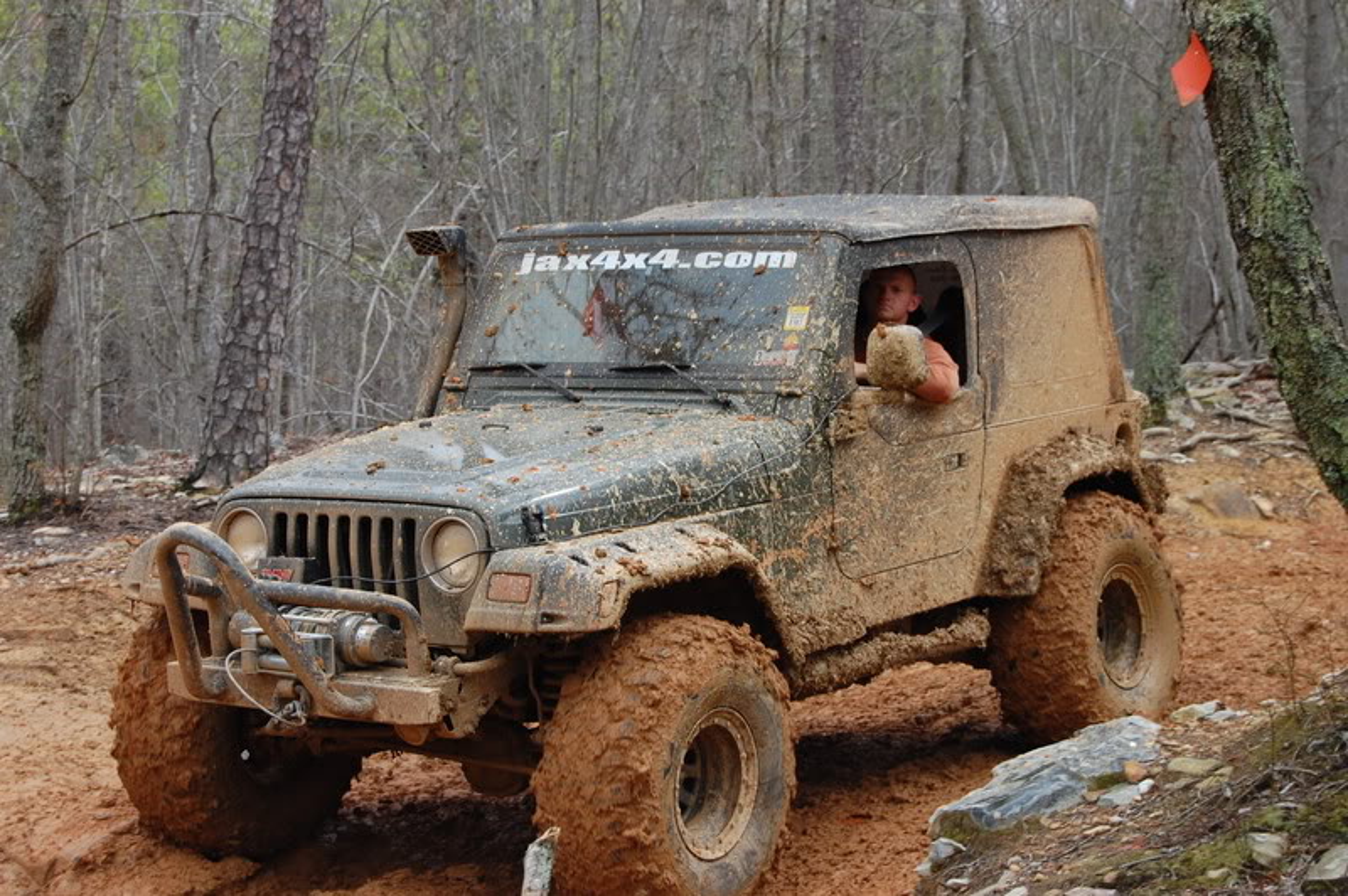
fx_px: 3087
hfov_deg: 24.6
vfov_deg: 16.5
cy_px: 448
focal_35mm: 82
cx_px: 674
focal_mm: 55
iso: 200
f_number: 9
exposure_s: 1/160
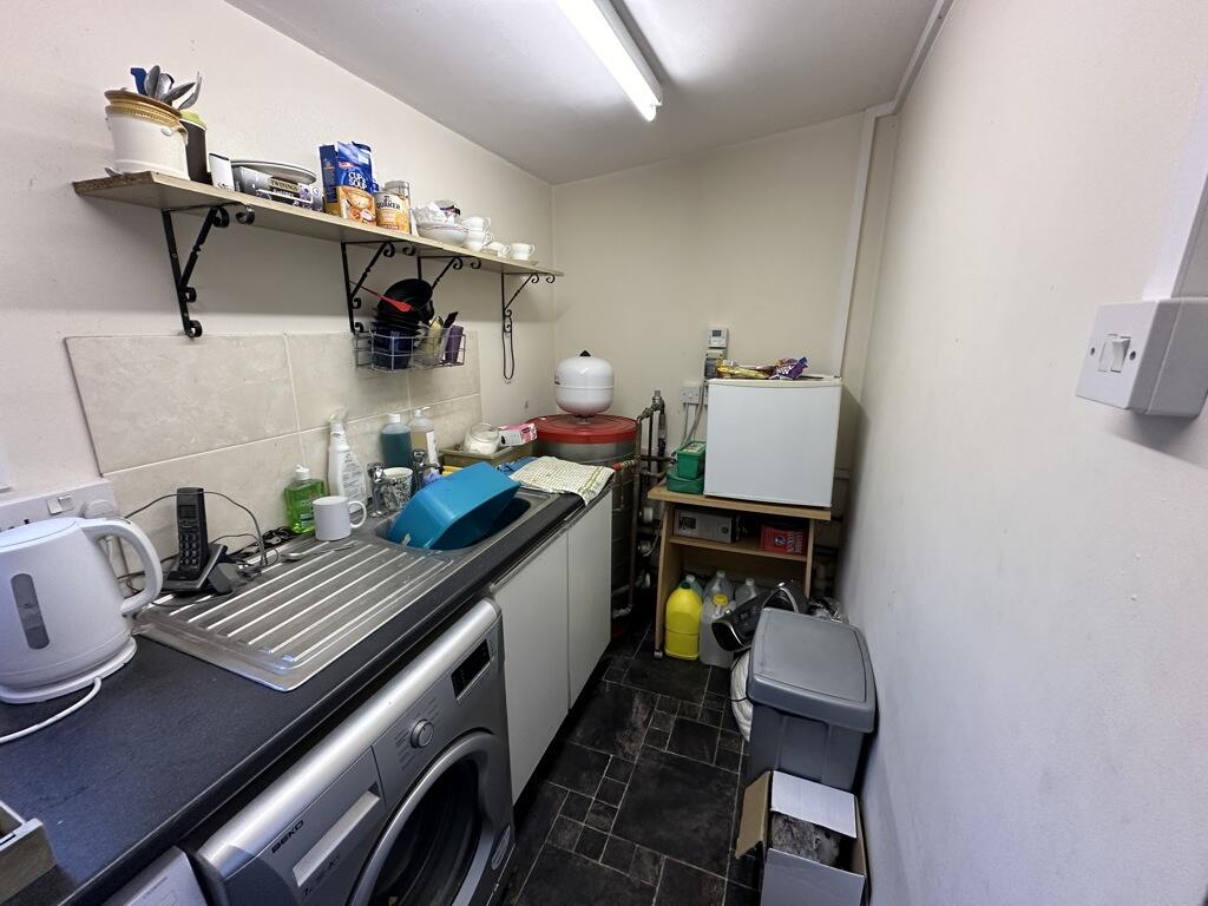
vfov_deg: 85.7
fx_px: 489
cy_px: 453
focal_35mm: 14
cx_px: 604
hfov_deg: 102.1
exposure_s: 1/50
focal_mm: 2.22
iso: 250
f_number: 2.2
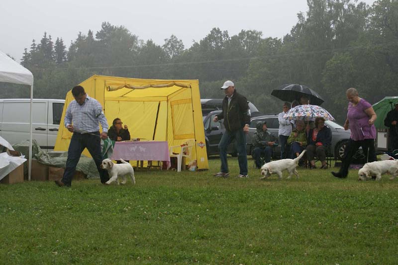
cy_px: 132
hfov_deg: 29.9
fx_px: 746
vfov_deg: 20.2
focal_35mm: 68
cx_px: 199
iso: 100
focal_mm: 45
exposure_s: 1/100
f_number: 6.3
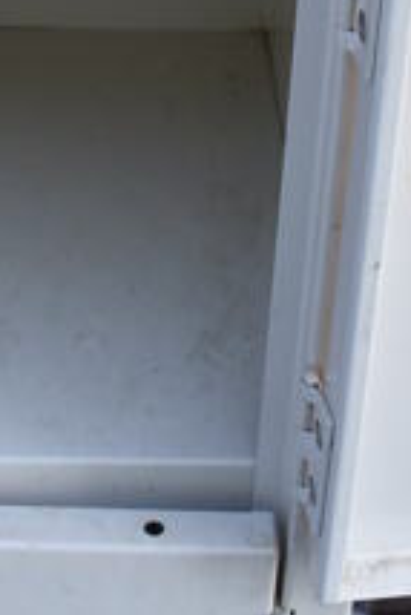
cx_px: 0
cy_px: -312
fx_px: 1966
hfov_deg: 11.8
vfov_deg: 16.2
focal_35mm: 115
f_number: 5.6
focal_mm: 18
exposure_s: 1/125
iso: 220
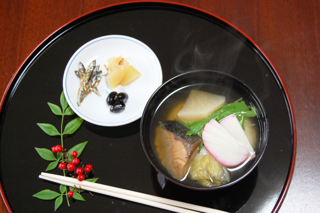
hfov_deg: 29.9
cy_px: 106
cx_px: 160
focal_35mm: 68
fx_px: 599
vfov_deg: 20.1
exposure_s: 1/30
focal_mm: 45
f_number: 5.3
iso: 720
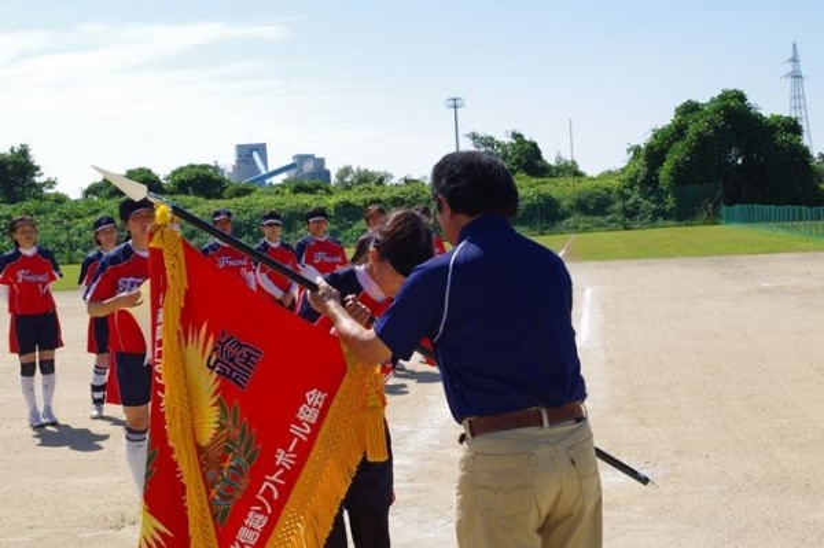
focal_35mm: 57
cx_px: 412
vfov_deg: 23.7
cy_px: 274
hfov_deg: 35.1
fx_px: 1304
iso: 100
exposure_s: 1/100
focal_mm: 37.5
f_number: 11
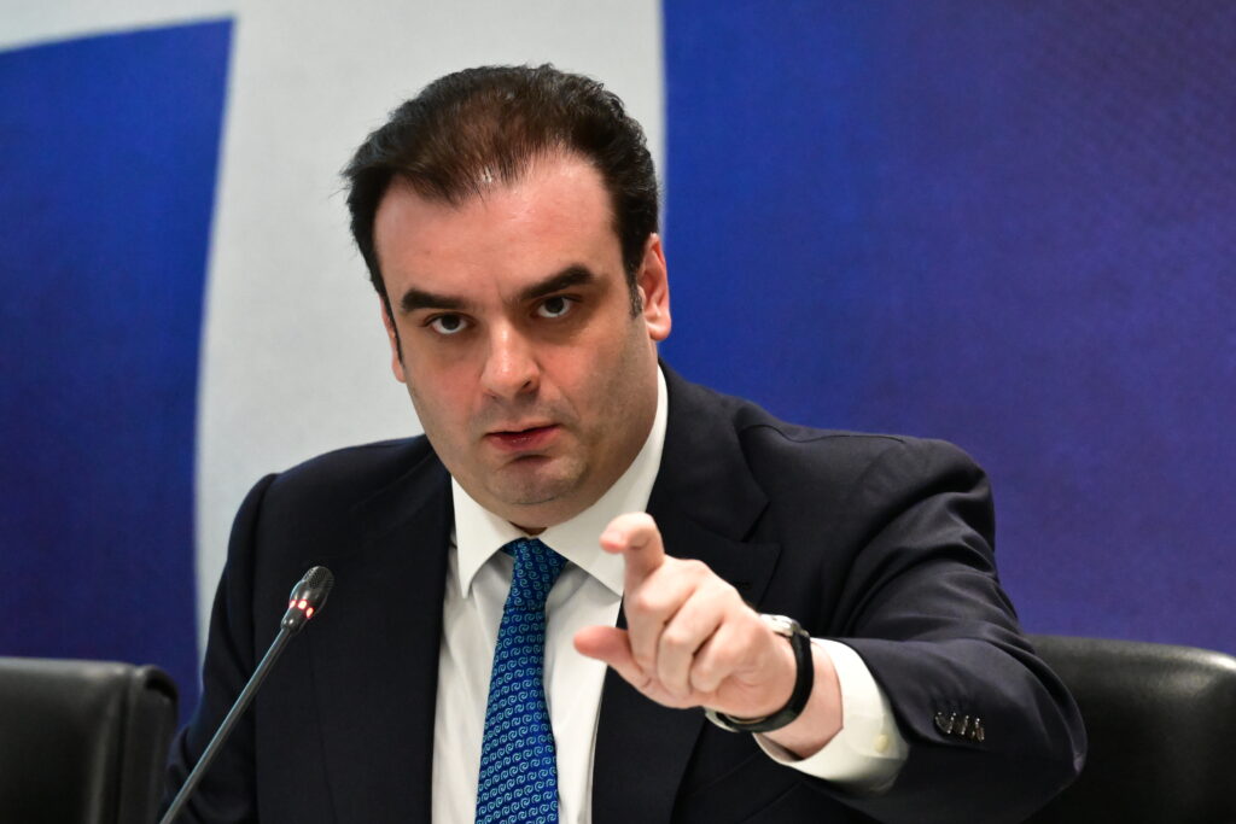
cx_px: 618
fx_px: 10301
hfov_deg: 6.9
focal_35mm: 300
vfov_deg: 4.6
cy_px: 412
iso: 8000
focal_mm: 200
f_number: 5
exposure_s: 1/400
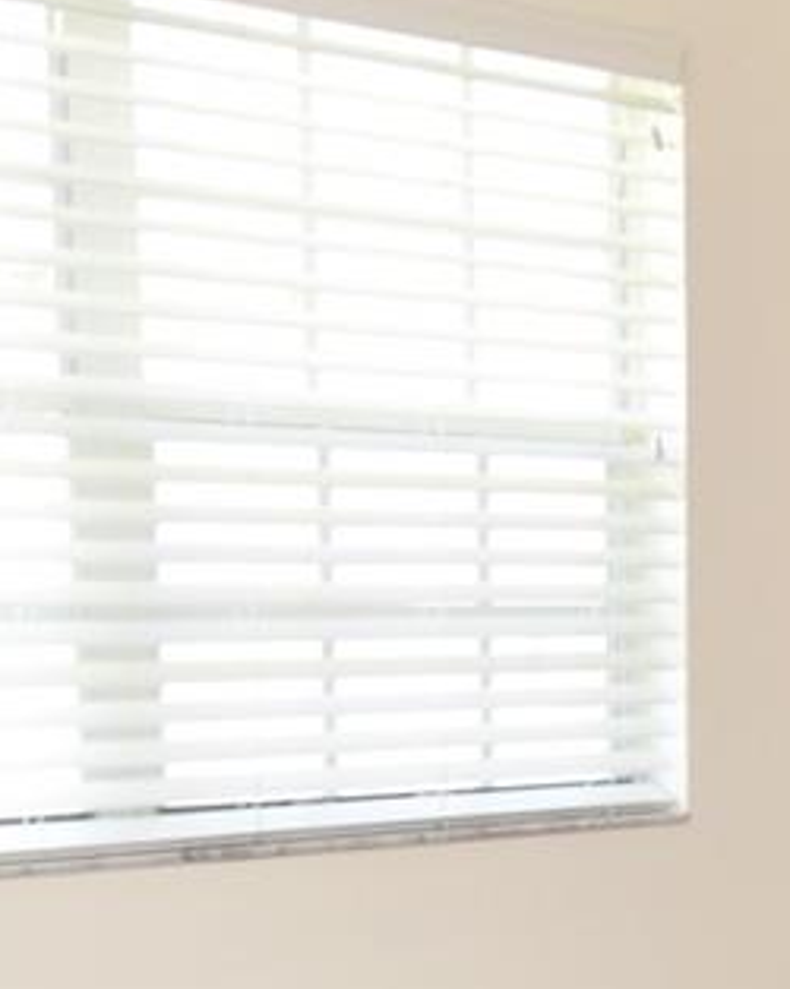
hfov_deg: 19.6
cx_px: 1030
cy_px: 875
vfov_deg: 25.7
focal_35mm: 72
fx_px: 2106
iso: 200
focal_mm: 10
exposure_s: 1/60
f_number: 4
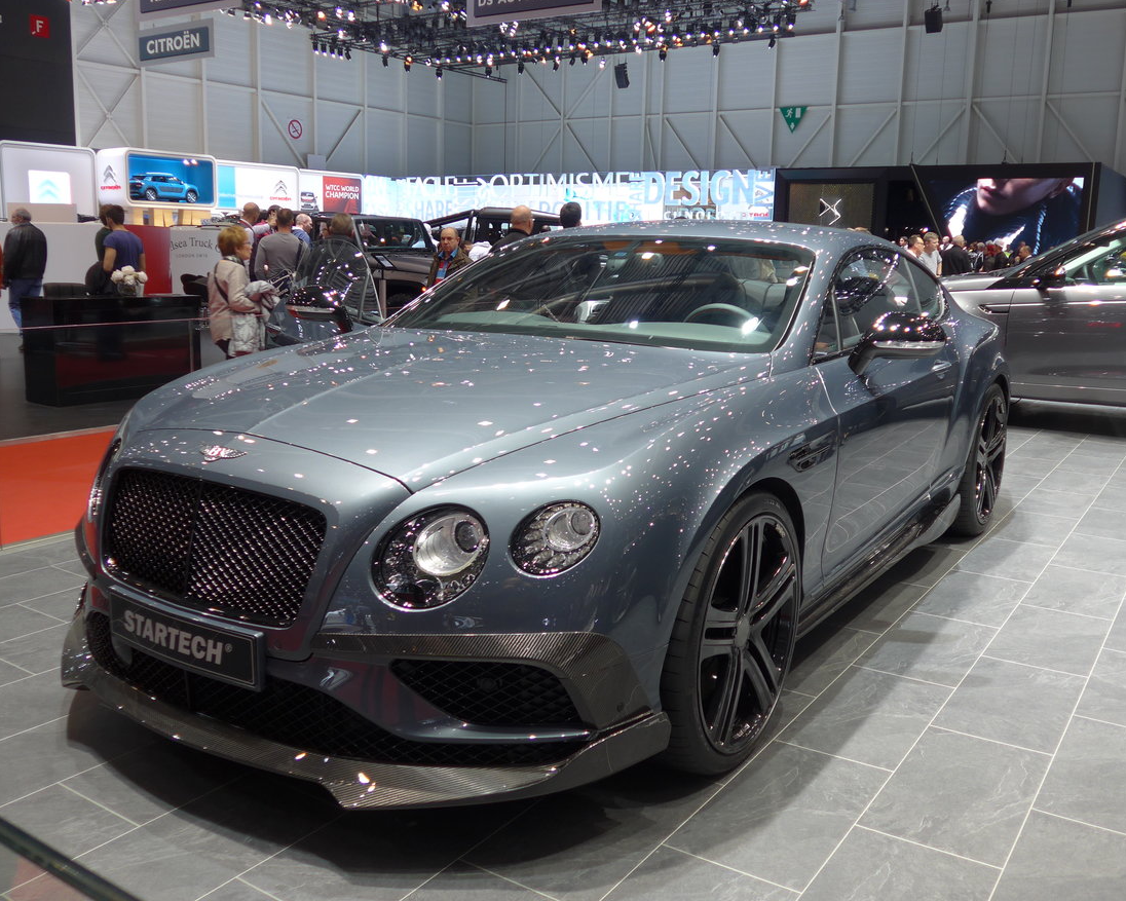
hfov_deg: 57.2
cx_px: 549
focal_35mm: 31
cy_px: 451
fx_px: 1033
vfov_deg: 47.1
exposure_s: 1/60
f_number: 2
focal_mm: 6
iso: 100
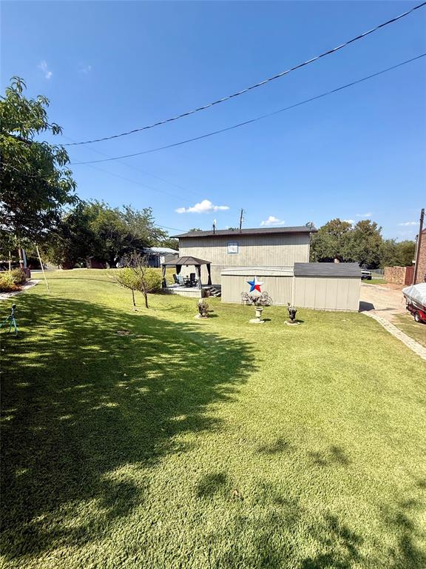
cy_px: 284
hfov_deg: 85.7
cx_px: 213
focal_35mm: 14
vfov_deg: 102.1
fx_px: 230
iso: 50
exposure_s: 1/2165
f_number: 2.2
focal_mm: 2.22
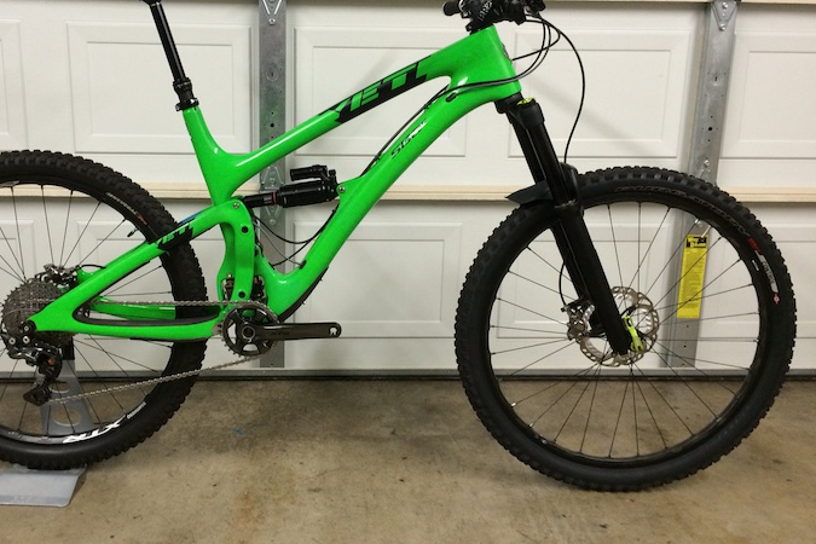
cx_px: 336
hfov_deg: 51.6
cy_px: 225
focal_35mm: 37
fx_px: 839
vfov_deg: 35.8
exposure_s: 1/30
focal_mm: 4.12
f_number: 2.2
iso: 160
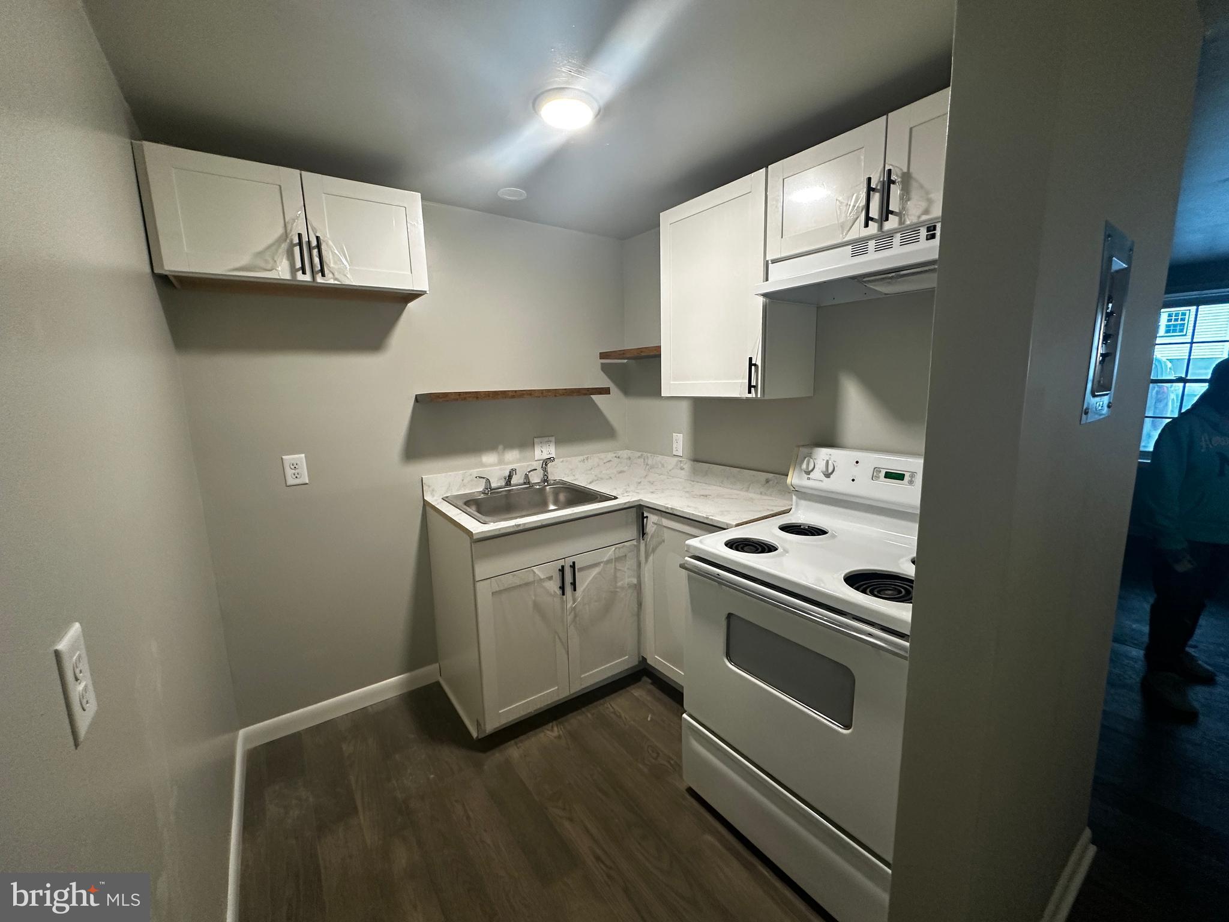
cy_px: 461
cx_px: 614
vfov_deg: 85.7
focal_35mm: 14
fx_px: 497
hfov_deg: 102.1
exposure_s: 1/60
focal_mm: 2.22
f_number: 2.2
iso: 200
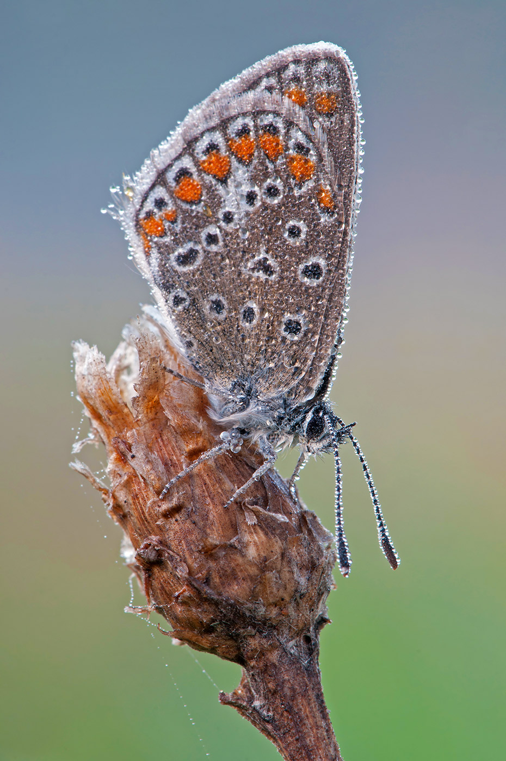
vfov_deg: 16.1
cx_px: 253
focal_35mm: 128
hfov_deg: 10.7
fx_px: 2695
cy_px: 380
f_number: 22
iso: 200
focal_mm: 85
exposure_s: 1/1.67
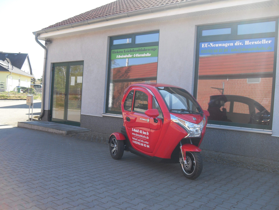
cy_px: 105
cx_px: 140
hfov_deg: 54.0
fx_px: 274
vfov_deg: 41.8
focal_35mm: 34
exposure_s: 1/350
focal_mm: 6.3
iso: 80
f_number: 2.8
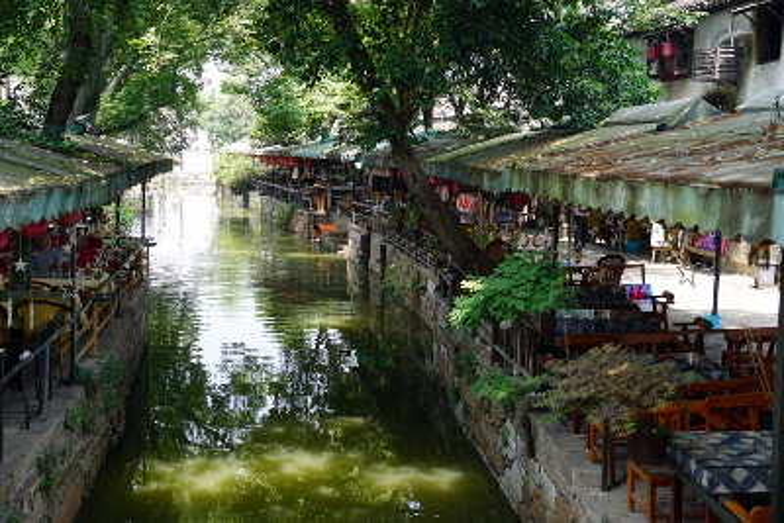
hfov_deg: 43.6
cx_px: 392
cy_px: 262
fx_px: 980
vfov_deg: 29.9
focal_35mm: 45
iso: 100
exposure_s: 1/80
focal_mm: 30
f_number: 5
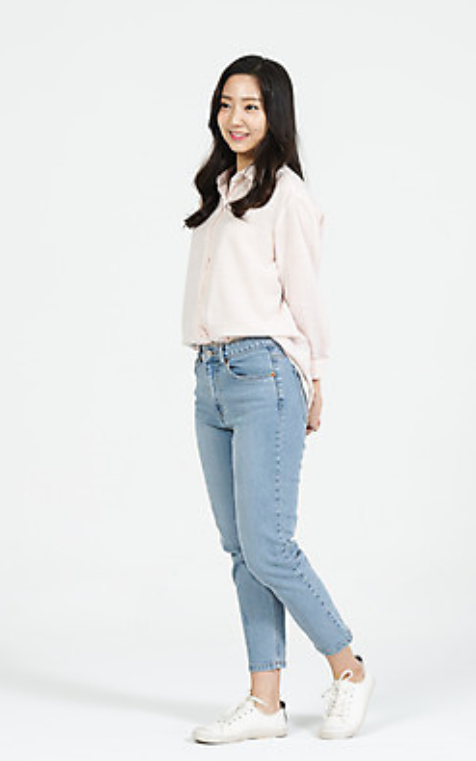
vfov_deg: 21.2
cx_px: 240
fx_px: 2033
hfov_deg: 13.4
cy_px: 381
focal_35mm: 98
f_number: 16
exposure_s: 1/125
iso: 100
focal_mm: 95
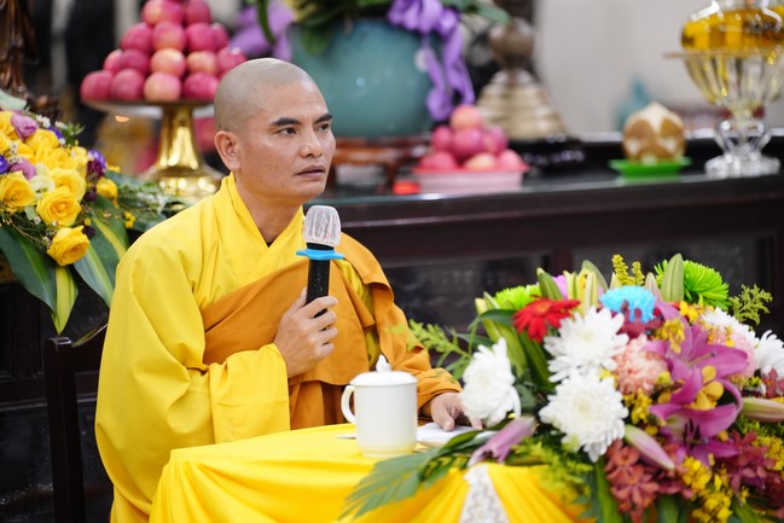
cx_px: 392
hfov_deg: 13.7
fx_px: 3267
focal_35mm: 150
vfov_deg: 9.2
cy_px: 262
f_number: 2.8
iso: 2500
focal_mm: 150
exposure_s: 1/80
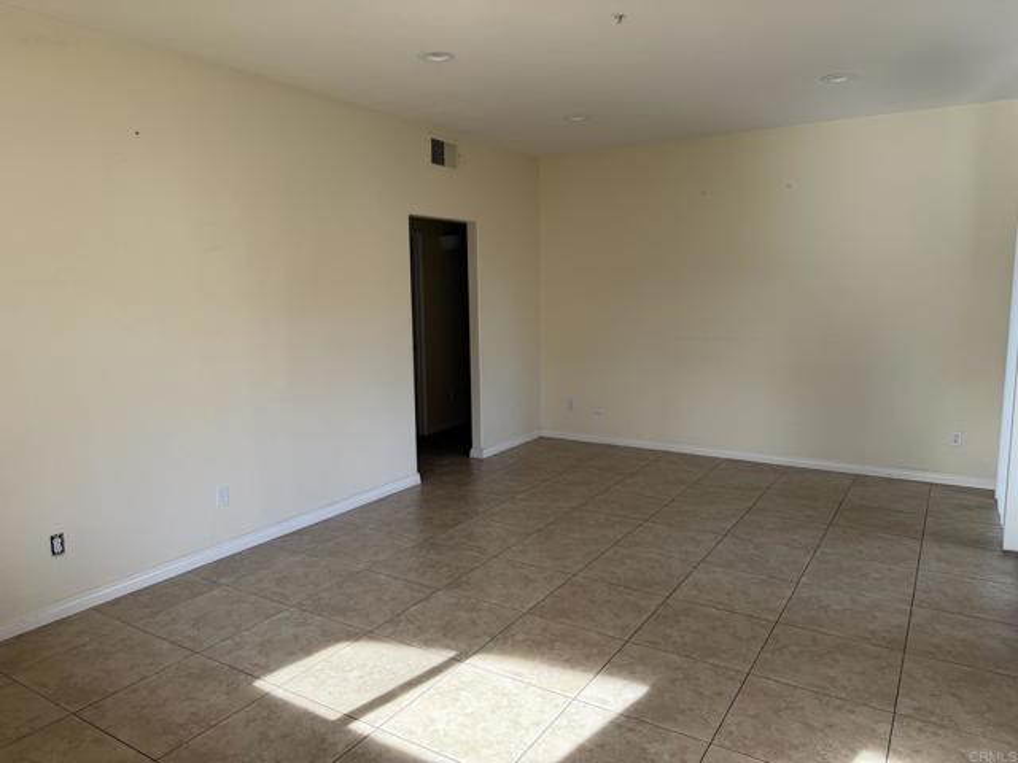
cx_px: 509
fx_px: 706
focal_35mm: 24
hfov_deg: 71.6
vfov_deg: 56.8
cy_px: 382
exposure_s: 1/274
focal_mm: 6.76
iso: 80
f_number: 1.78
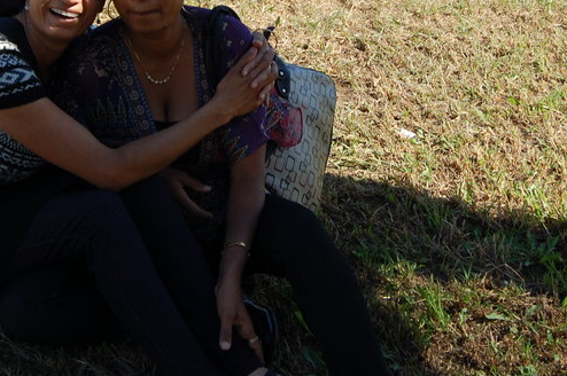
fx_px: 881
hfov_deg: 35.7
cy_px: 53
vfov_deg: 23.6
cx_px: 280
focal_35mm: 56
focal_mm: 18
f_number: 8
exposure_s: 1/250
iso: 200
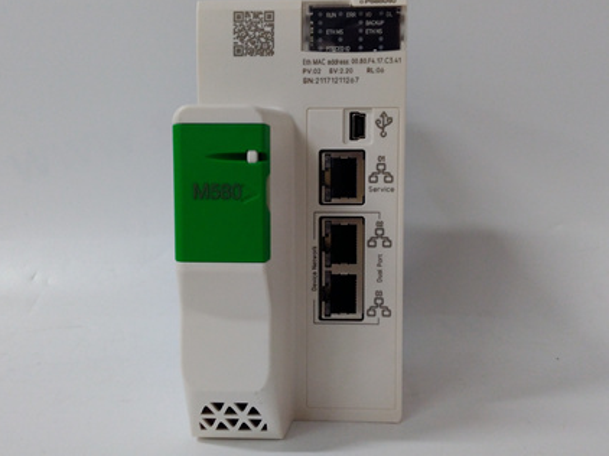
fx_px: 563
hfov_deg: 56.8
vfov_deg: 44.1
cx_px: 300
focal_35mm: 32
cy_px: 219
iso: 285
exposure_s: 1/33
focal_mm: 3.79
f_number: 2
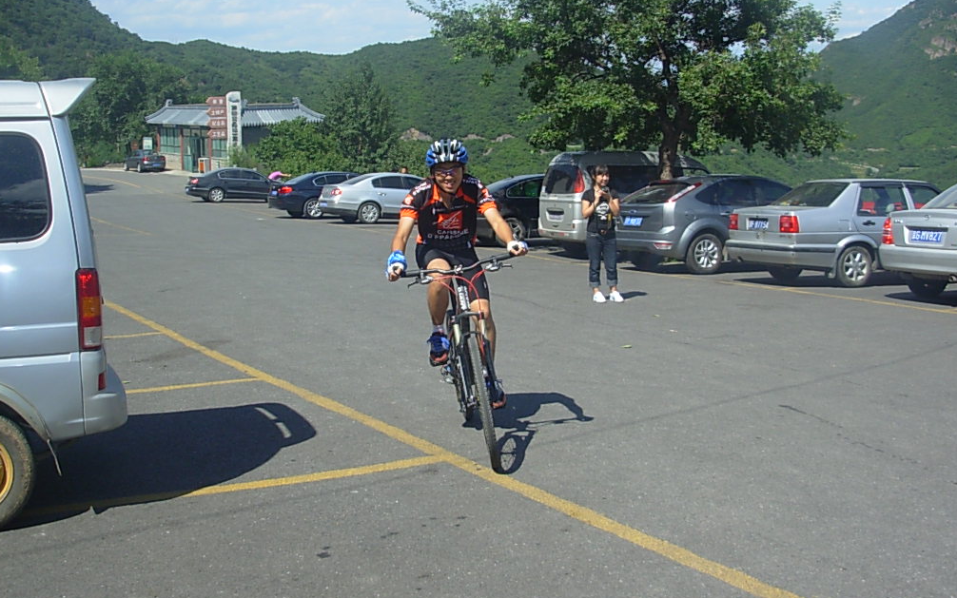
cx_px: 479
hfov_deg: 48.2
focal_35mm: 41
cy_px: 254
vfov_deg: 31.2
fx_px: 1069
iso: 50
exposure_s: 1/912
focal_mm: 6.3
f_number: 2.9
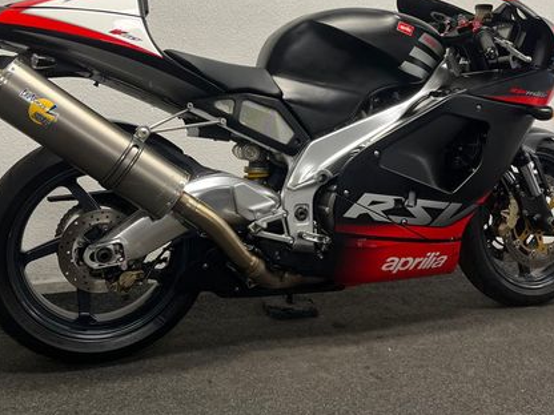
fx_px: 640
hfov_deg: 46.8
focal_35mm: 40
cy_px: 133
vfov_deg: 35.6
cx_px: 270
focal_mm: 5.1
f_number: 1.6
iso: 125
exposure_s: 1/100
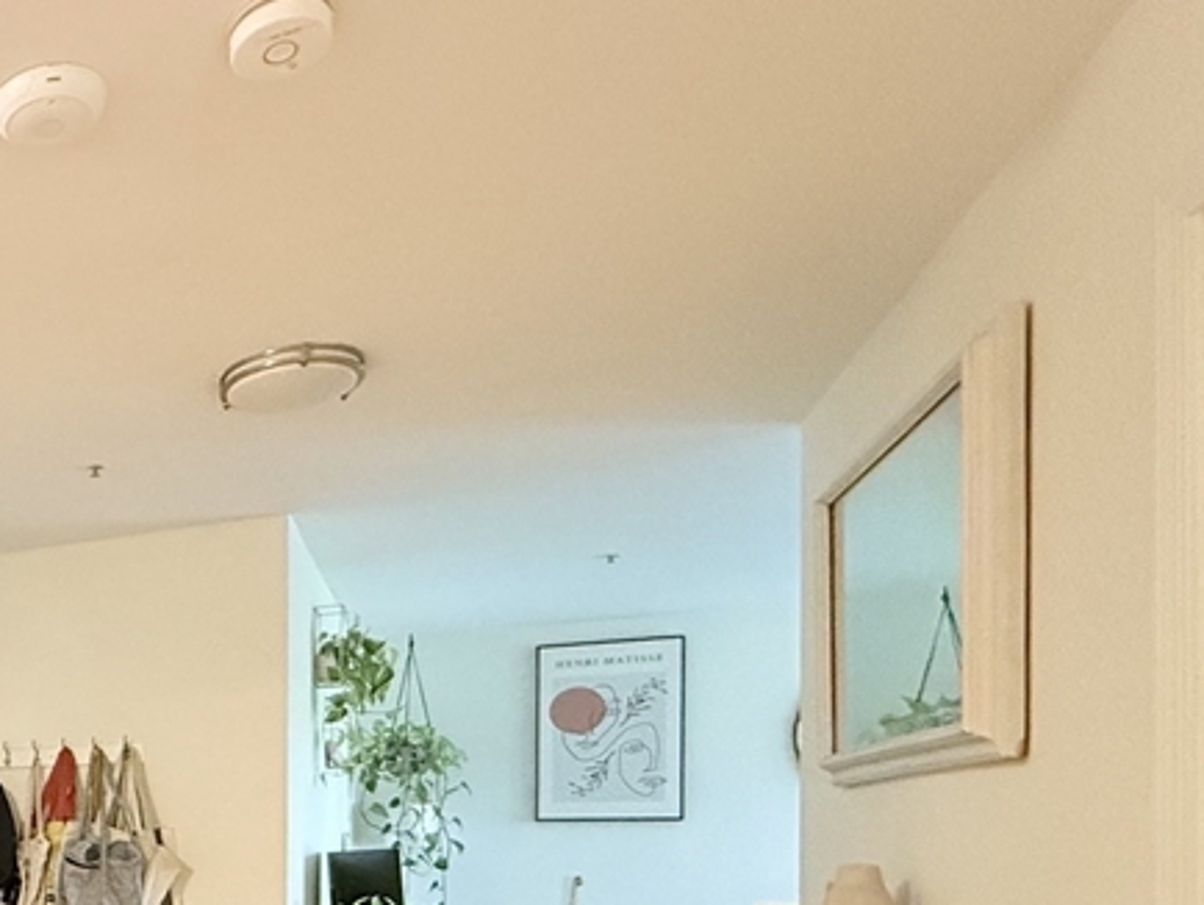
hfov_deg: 40.7
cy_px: 849
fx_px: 1148
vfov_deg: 39.2
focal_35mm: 33
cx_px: -205
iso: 1000
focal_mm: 2.22
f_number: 2.2
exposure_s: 1/60
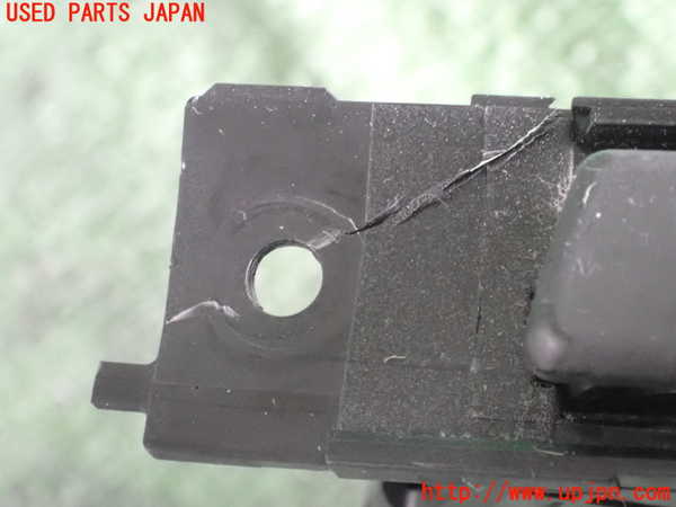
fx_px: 1953
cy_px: 254
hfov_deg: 19.6
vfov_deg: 14.8
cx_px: 338
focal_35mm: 100
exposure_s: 1/80
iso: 6400
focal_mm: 18
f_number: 4.9
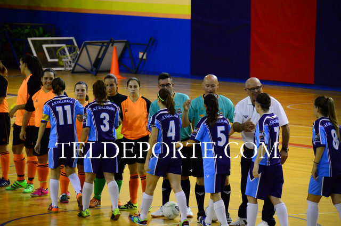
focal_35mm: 262
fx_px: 2481
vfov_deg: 5.2
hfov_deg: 7.9
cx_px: 170
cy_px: 113
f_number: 5.6
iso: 4000
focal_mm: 175
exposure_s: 1/200
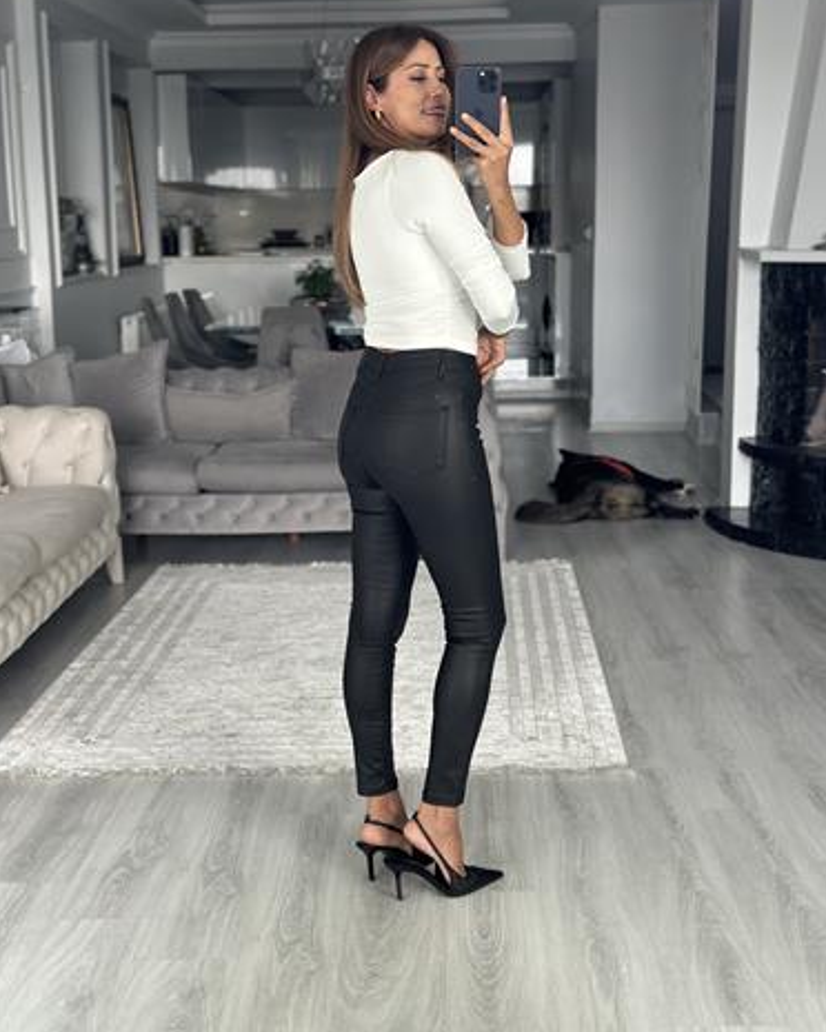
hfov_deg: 29.7
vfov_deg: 36.6
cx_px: 413
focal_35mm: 51
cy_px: 495
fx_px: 1558
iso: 125
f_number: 1.78
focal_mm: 6.86
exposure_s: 1/91
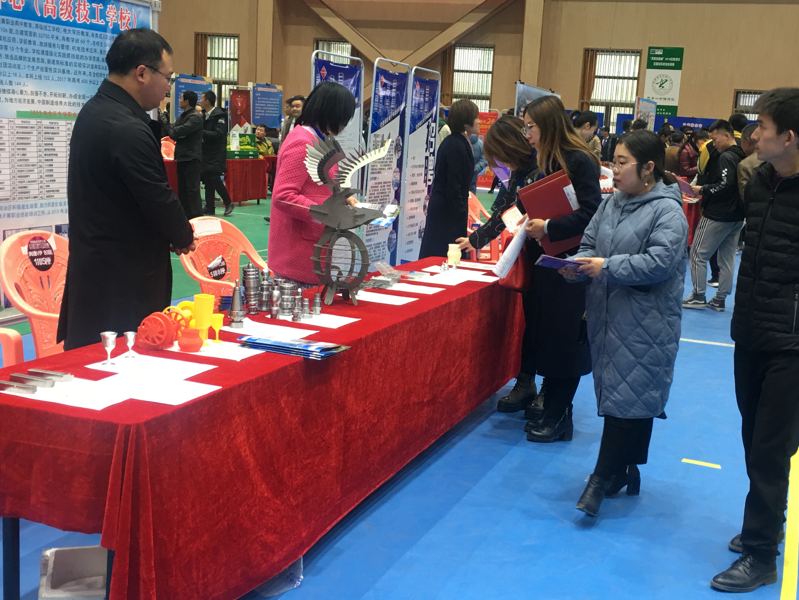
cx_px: 468
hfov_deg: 43.7
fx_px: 992
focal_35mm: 43
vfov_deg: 33.6
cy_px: 310
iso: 40
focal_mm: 4.15
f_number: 2.2
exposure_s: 1/17
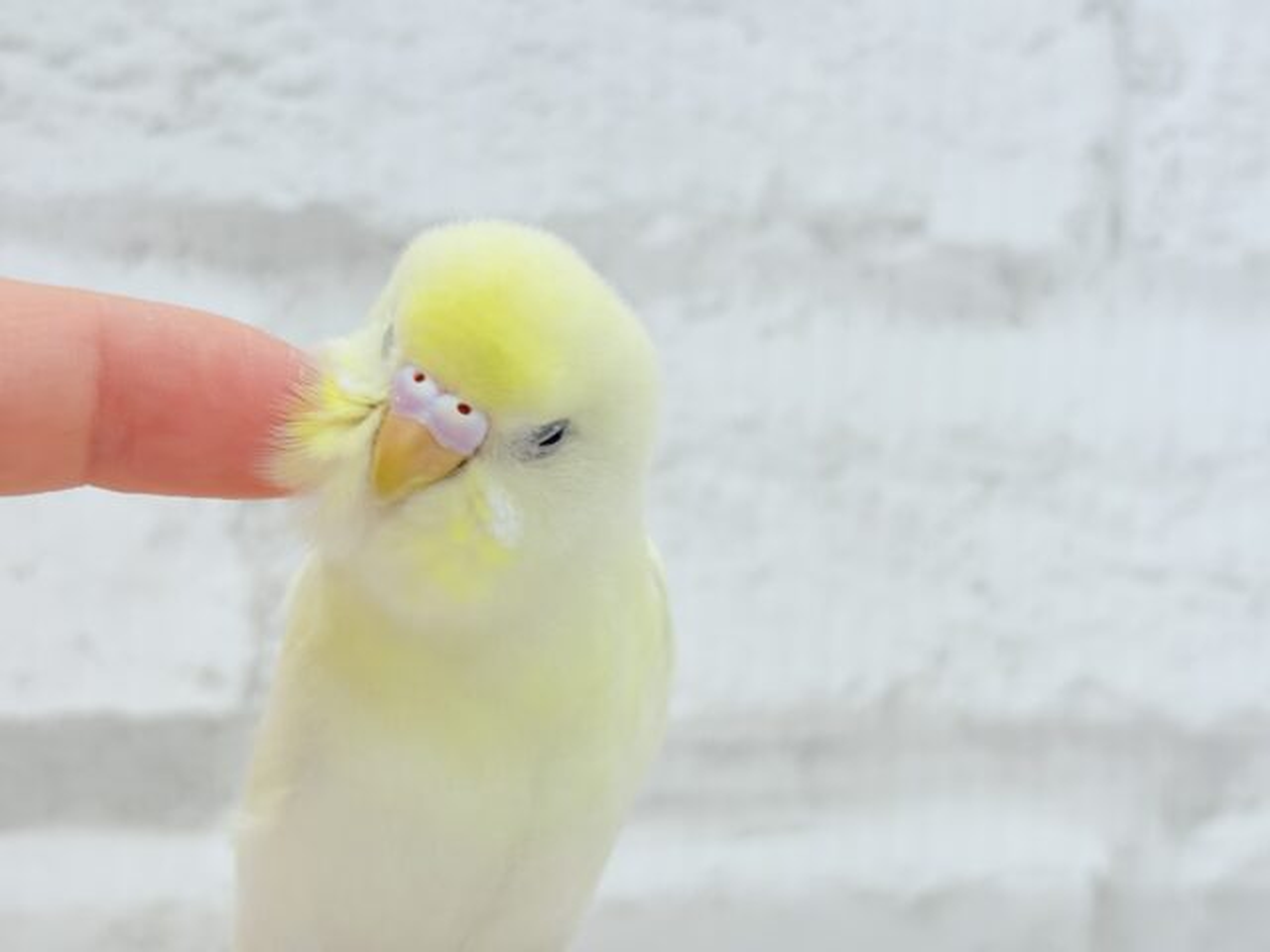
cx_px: 635
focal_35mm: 52
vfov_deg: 28.0
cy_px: 476
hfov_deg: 36.8
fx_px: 1908
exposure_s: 1/100
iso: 64
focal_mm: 5.96
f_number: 1.6
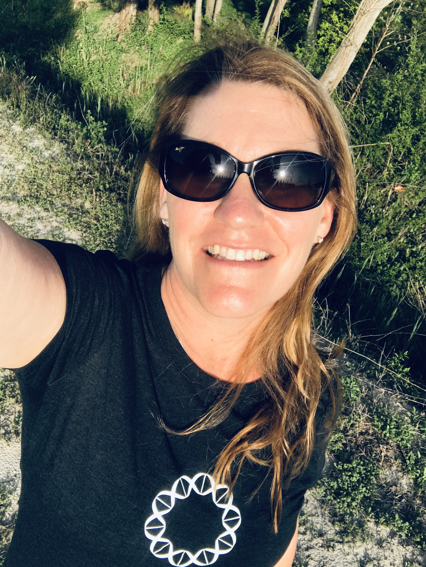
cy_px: 284
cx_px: 213
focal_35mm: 32
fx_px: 524
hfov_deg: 44.2
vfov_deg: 56.8
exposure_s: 1/972
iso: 25
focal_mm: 2.87
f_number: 2.2
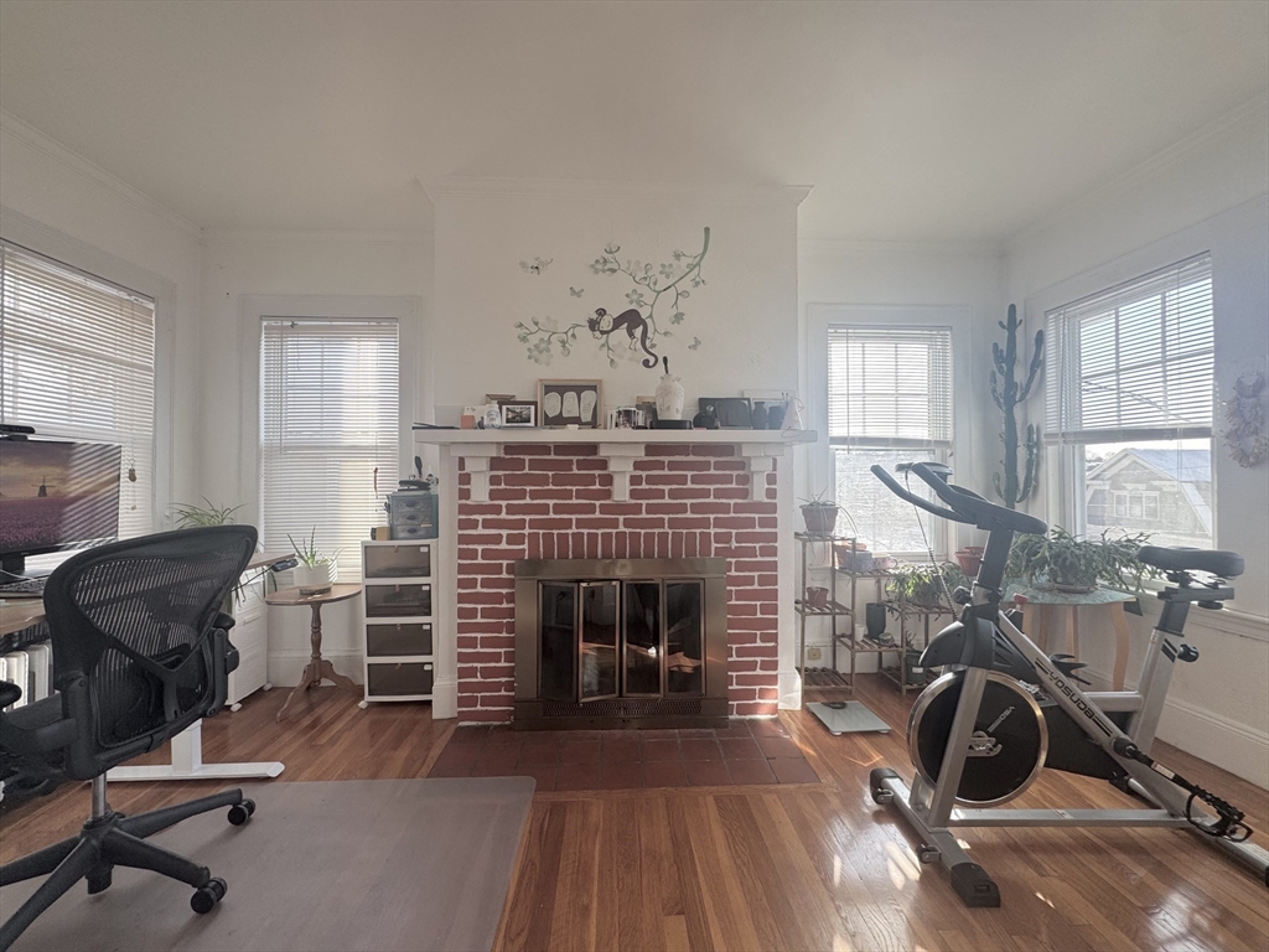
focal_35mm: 14
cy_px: 476
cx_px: 634
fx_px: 513
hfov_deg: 102.1
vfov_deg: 85.7
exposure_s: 1/114
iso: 40
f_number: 2.2
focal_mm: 2.22
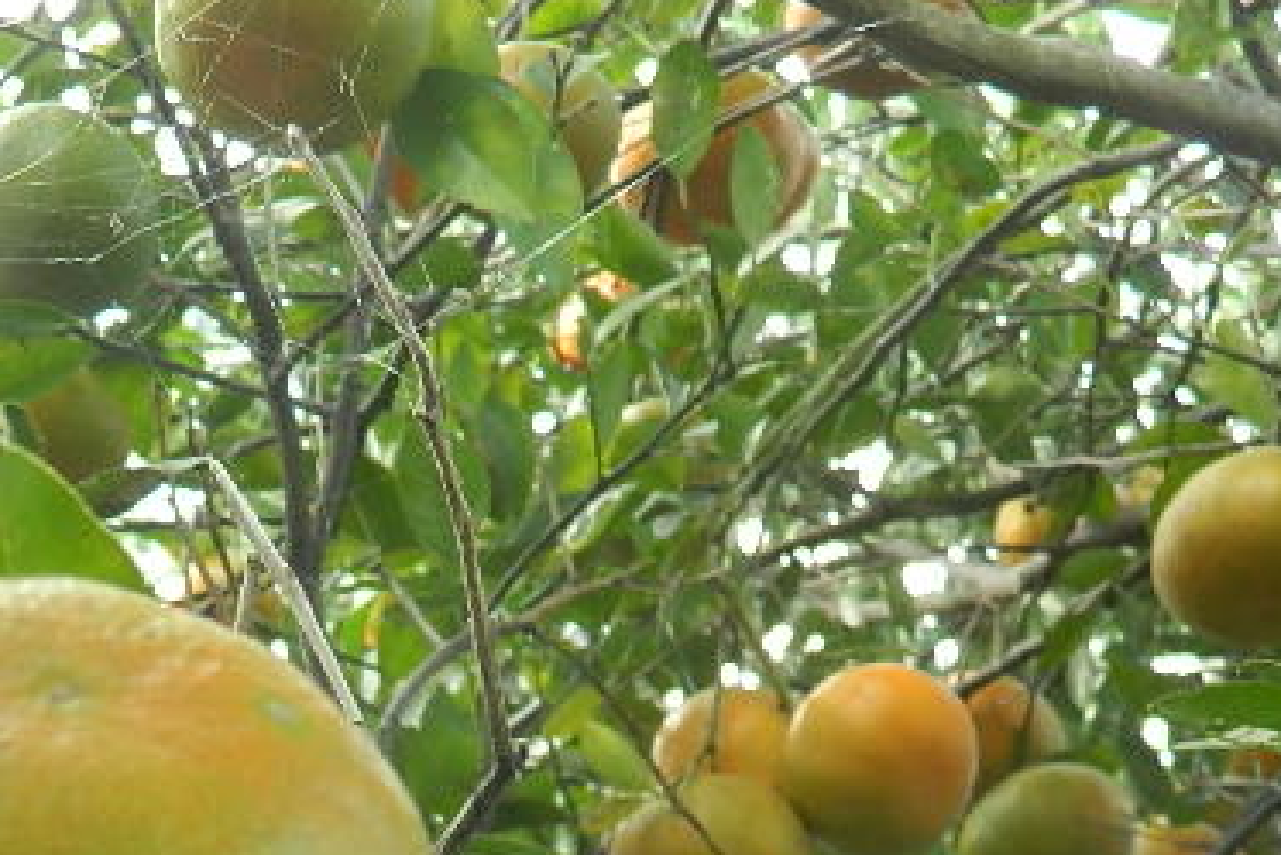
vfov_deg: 13.0
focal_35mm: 100
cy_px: 1253
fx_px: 3560
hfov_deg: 20.0
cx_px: 106
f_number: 3.3
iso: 80
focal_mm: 6.2
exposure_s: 1/40
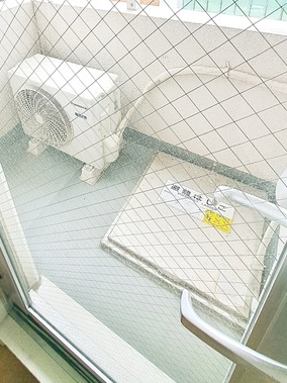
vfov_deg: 63.8
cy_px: 64
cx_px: 101
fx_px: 265
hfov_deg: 55.8
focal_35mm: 24
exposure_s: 1/587
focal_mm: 1.74
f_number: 2.2
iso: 50
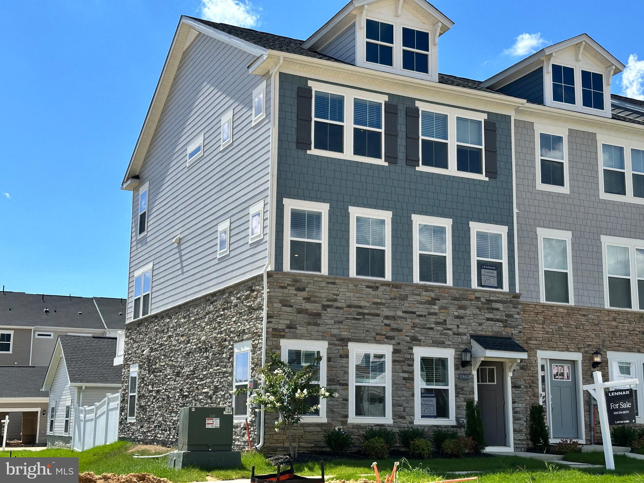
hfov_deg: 39.7
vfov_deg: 30.3
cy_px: 242
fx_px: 893
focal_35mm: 48
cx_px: 322
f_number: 1.78
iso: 64
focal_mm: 6.86
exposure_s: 1/3597
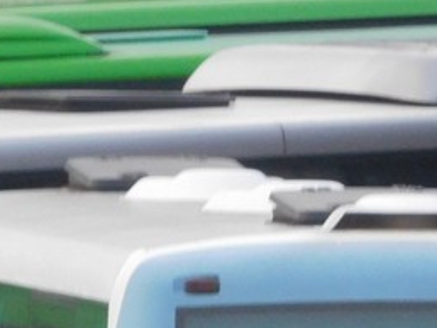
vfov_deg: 1.1
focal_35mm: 1395
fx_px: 17627
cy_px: 511
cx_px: 279
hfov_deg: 1.4
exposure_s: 1/60
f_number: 6.2
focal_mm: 71.4
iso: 400
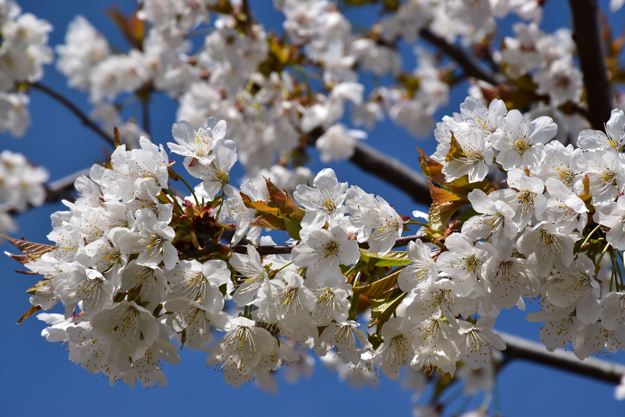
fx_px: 3646
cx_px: 312
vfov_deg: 6.5
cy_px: 208
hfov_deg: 9.8
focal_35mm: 210
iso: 250
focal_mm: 140
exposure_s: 1/500
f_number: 11
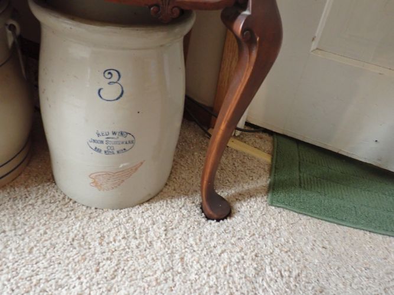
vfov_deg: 46.8
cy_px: 148
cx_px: 197
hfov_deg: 60.0
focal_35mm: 30
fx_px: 341
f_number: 2.3
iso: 800
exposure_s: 1/30
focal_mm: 5.4
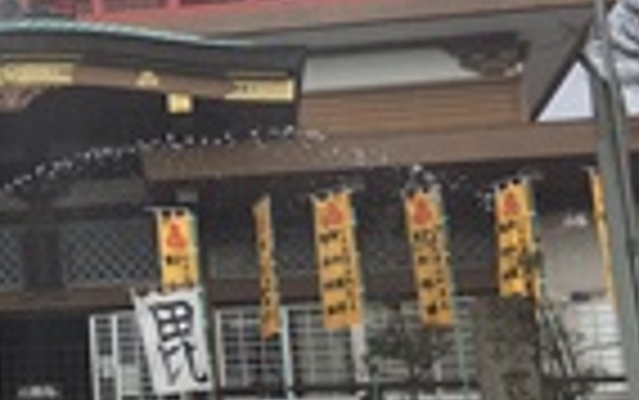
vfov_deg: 13.5
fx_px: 1691
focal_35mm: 97
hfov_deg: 19.2
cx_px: -270
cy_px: 148
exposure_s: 1/1374
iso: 25
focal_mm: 4.15
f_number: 2.2
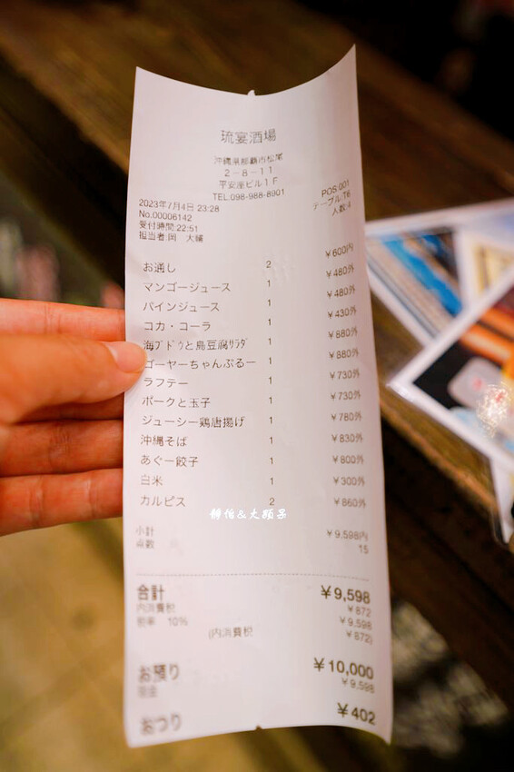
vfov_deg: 65.5
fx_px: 600
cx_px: 257
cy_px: 386
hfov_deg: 46.4
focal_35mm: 28
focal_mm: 28
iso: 160
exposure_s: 1/40
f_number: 3.2
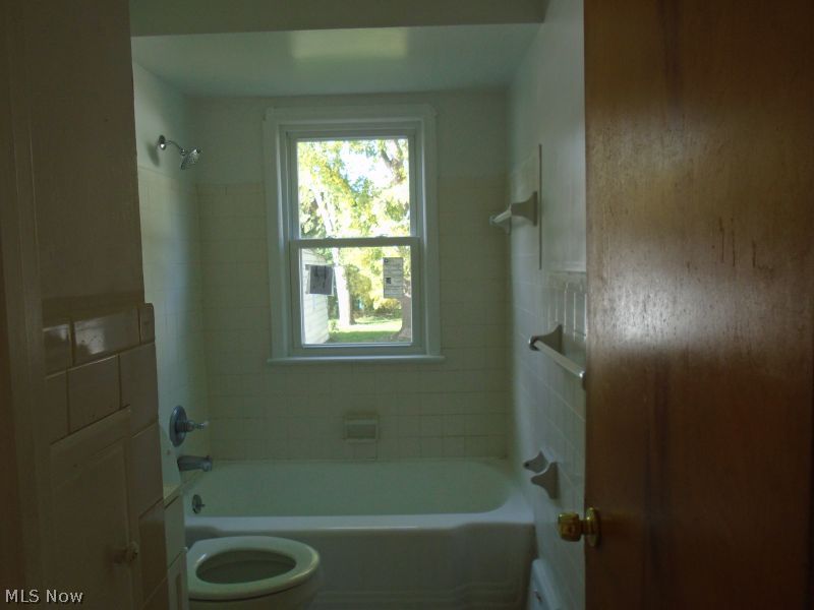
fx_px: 611
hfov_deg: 67.3
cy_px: 305
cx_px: 407
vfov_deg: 53.1
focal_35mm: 26
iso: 100
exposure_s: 1/40
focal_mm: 4.6
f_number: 3.2
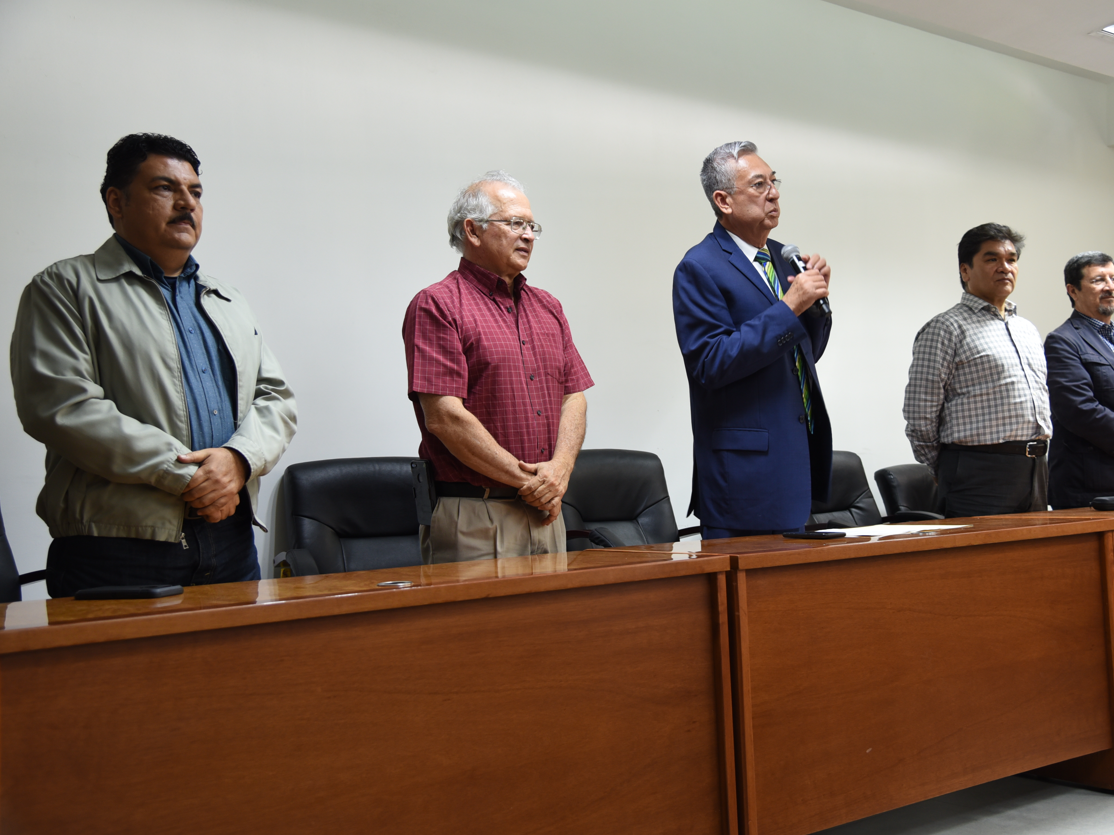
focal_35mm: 42
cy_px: 420
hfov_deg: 44.7
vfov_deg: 34.4
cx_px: 607
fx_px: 1352
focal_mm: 38
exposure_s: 1/25
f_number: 4
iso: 800
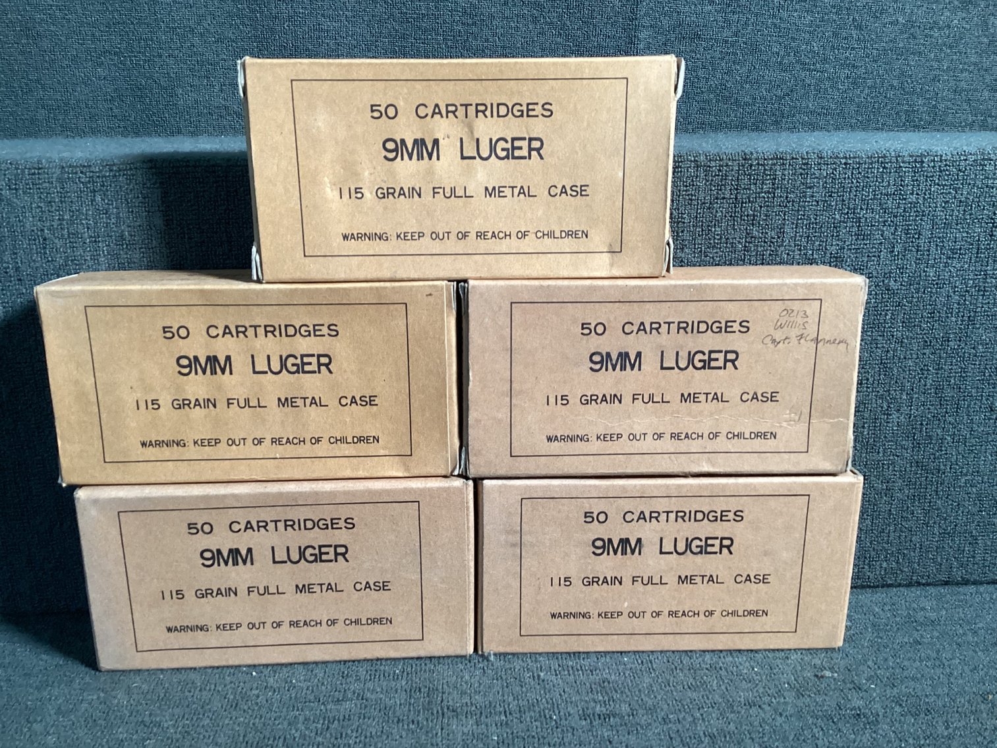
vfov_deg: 45.4
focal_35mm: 31
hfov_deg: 58.3
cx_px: 498
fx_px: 893
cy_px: 374
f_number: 2.4
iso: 200
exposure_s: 1/60
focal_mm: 3.3
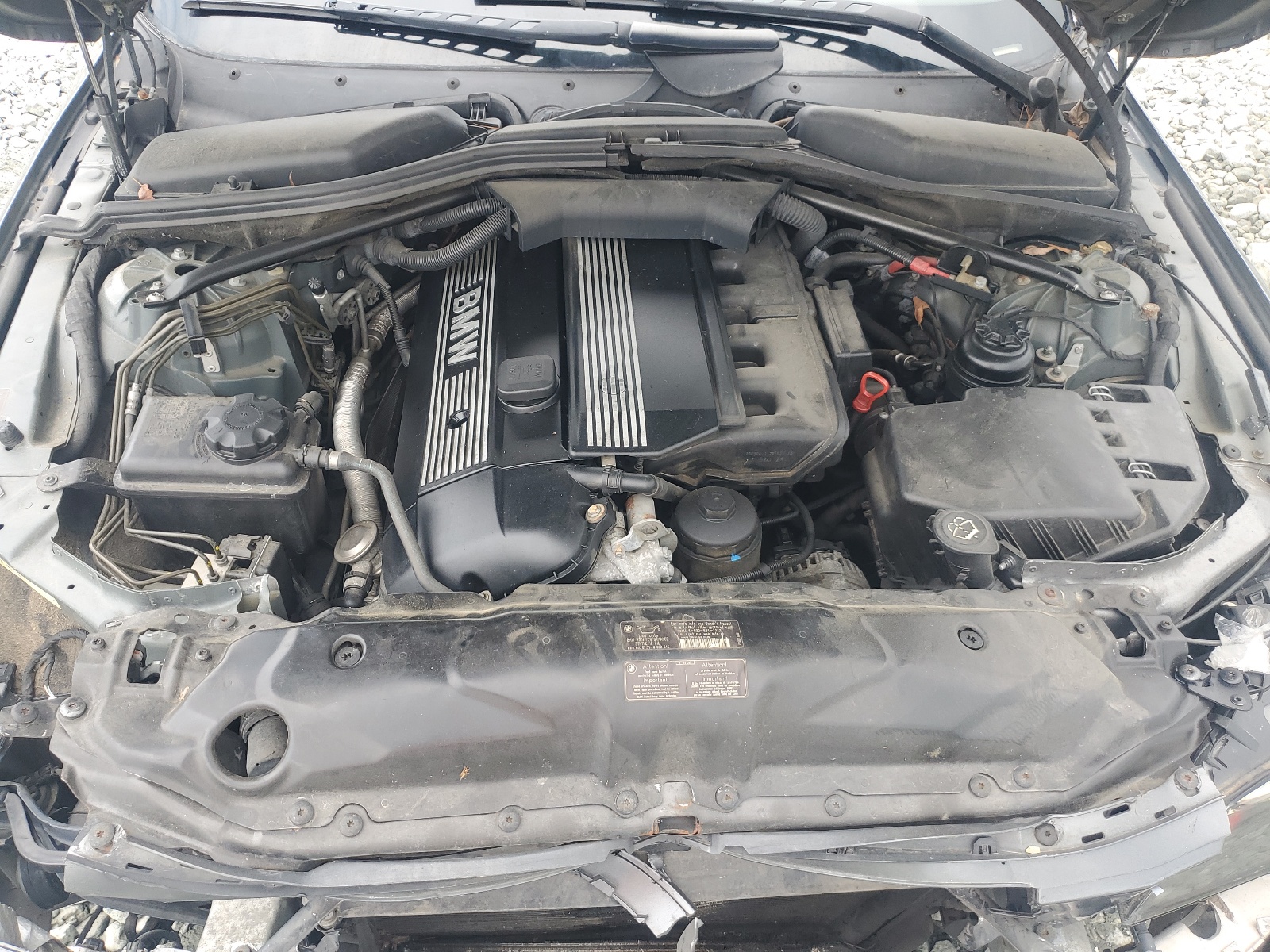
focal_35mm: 26
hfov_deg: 67.3
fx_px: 954
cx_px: 635
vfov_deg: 53.1
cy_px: 476
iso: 50
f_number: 1.5
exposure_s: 1/238
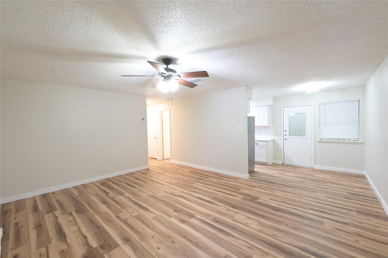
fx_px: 156
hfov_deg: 102.3
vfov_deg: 79.1
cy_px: 129
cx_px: 194
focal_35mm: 14
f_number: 7.1
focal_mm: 14.5
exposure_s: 1/15
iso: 2200
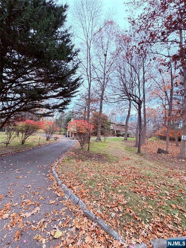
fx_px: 100
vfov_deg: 102.1
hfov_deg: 85.7
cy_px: 124
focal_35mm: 14
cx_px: 93
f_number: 2.2
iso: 100
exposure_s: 1/121
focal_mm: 2.22
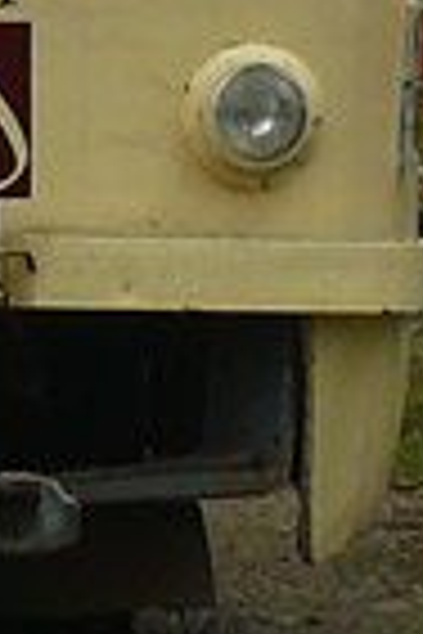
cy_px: -805
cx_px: -410
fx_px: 10891
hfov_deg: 2.2
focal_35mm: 618
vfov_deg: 3.3
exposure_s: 1/60
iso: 100
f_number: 3.2
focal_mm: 13.7
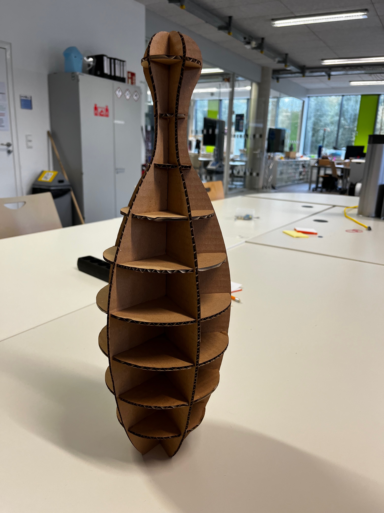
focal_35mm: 26
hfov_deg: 53.1
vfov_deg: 67.3
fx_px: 385
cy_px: 256
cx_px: 192
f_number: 1.6
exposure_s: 1/100
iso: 125
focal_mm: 5.1
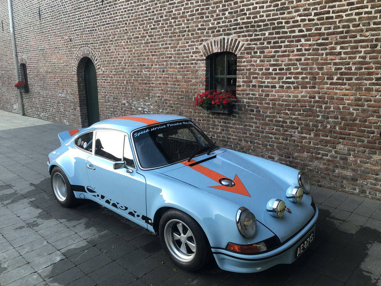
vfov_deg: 49.7
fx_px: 308
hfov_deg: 63.4
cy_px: 143
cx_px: 190
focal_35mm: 28
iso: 40
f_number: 1.8
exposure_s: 1/33
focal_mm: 3.99
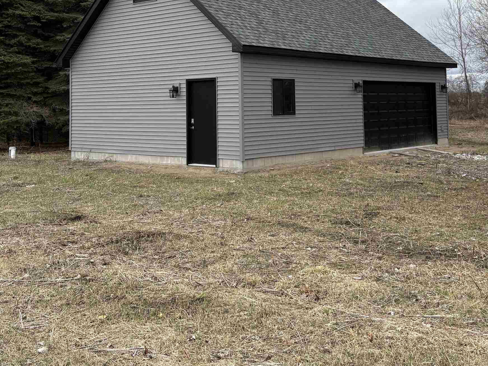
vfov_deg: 30.6
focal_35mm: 46
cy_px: 61
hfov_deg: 41.2
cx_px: 256
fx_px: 648
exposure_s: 1/2538
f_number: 1.6
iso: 50
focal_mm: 5.96
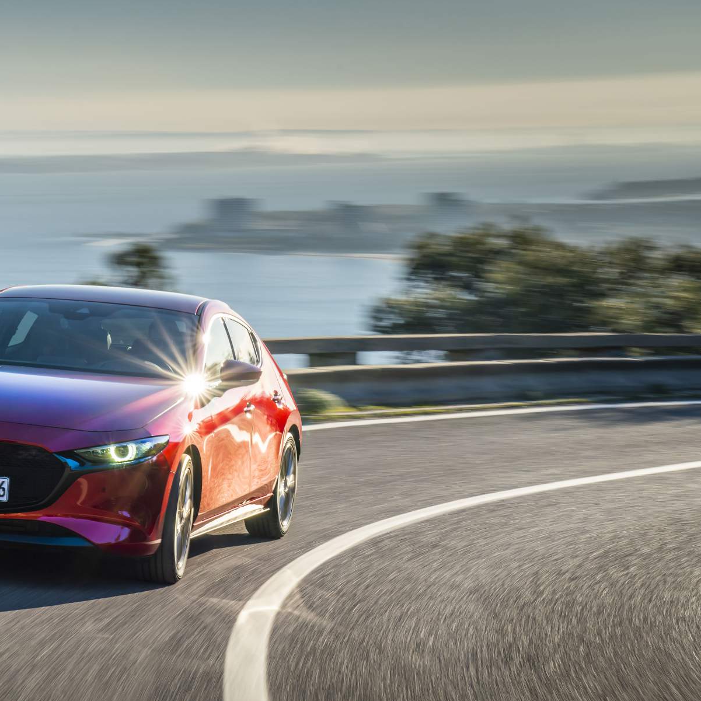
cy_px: 363
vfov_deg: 19.1
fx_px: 2085
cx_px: 149
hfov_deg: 18.9
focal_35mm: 91
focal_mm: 67
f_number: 16
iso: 100
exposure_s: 1/25
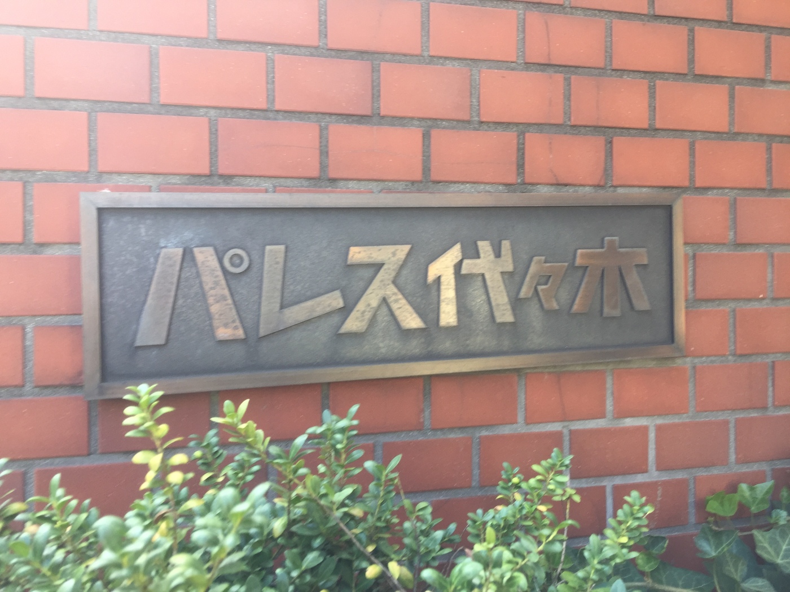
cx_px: 395
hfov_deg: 61.7
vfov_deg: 48.2
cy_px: 296
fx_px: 662
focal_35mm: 29
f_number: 2.2
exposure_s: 1/60
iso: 40
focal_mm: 4.15
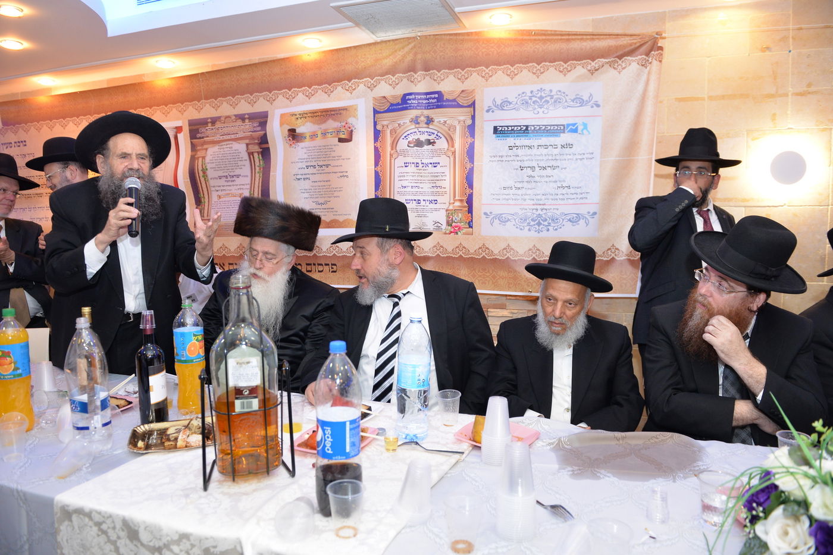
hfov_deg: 73.8
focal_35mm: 24
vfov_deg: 53.1
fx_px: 555
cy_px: 278
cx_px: 416
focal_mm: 24
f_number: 4
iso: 1600
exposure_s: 1/125
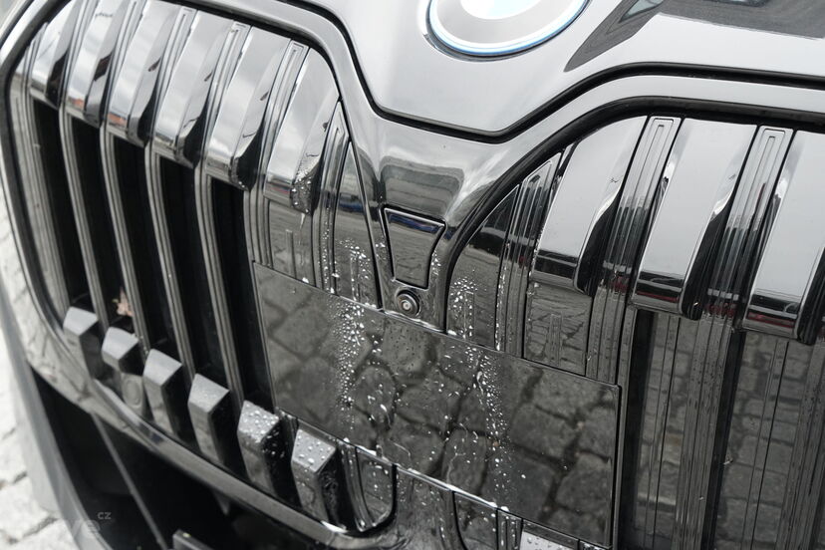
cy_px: 275
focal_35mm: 47
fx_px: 1077
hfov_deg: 41.9
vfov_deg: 28.6
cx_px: 412
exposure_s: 1/160
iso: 2500
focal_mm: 47
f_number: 9
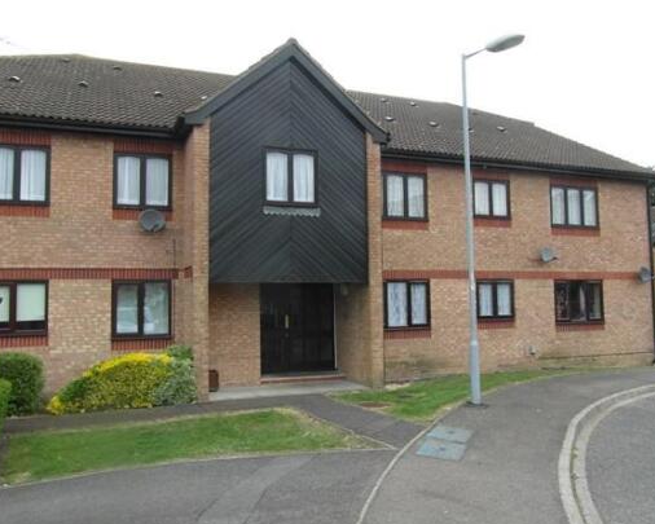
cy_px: 256
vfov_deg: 53.2
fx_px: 524
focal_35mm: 27
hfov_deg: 64.0
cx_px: 305
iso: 80
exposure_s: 1/45
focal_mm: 4
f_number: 4.6
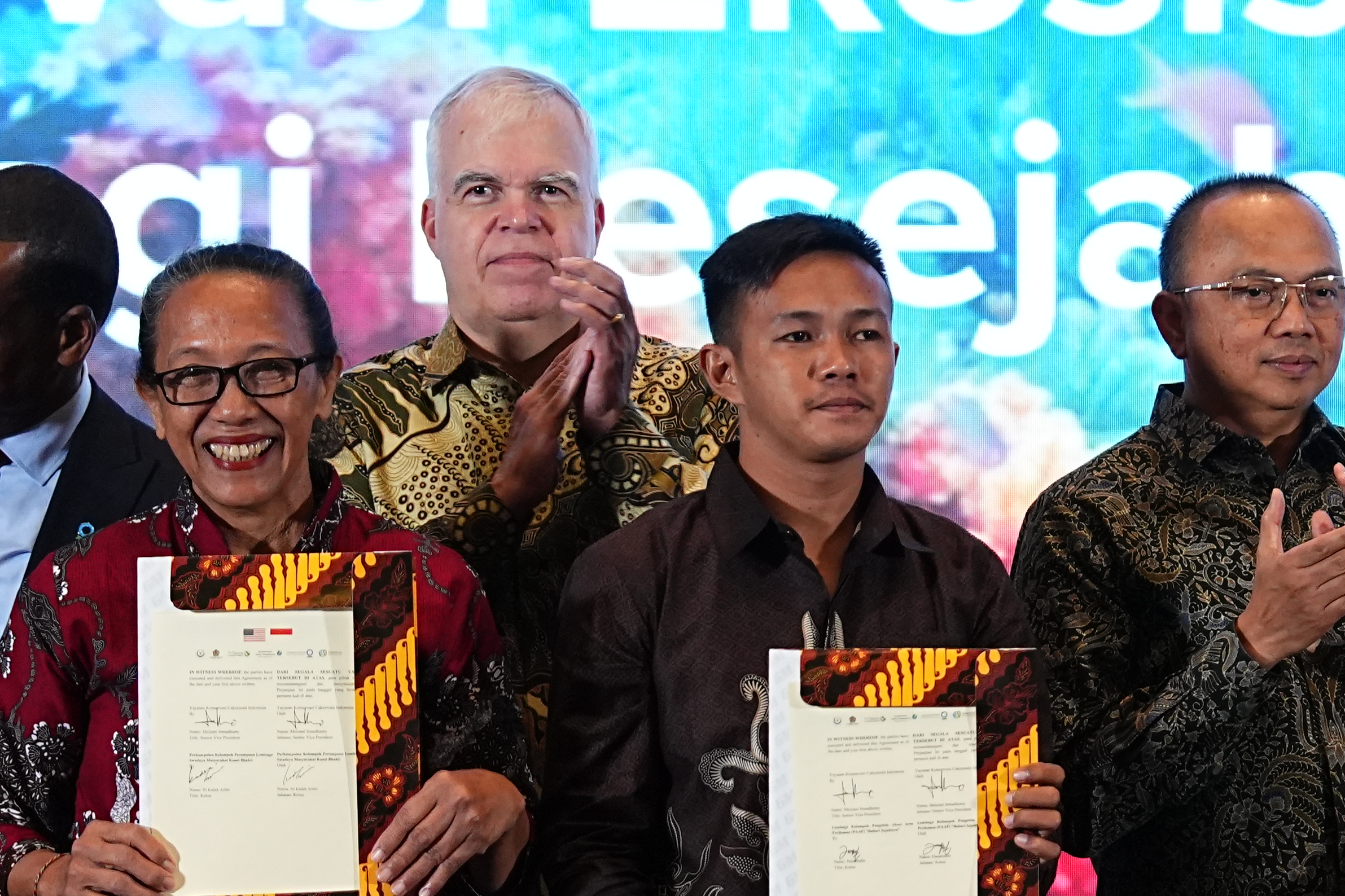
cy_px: 680
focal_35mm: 176
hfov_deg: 11.6
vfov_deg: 7.8
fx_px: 6574
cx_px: 1242
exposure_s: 1/125
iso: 2500
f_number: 2.8
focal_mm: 61
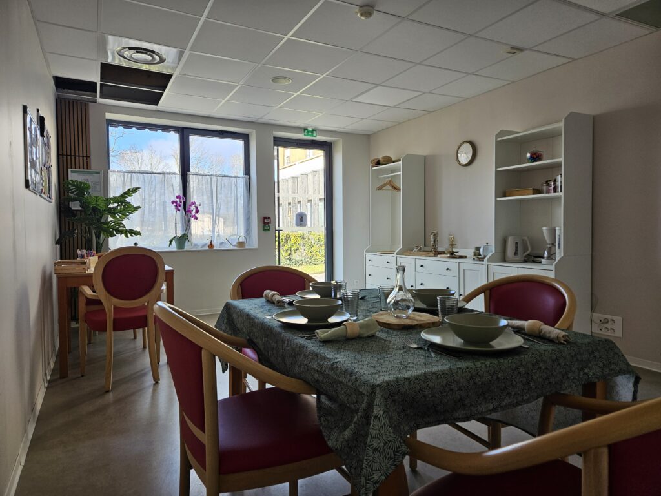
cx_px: 330
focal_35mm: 23
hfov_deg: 73.9
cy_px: 248
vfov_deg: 58.9
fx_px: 439
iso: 40
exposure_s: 1/100
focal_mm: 5.4
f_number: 1.8
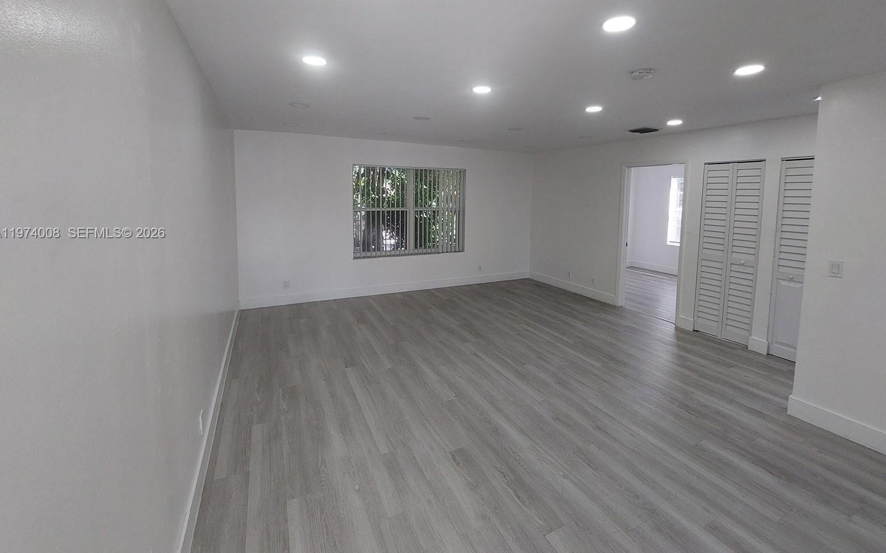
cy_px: 234
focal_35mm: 14
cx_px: 440
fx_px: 338
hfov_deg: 105.3
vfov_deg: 78.1
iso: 100
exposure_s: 1/120
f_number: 2.2
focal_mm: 1.74
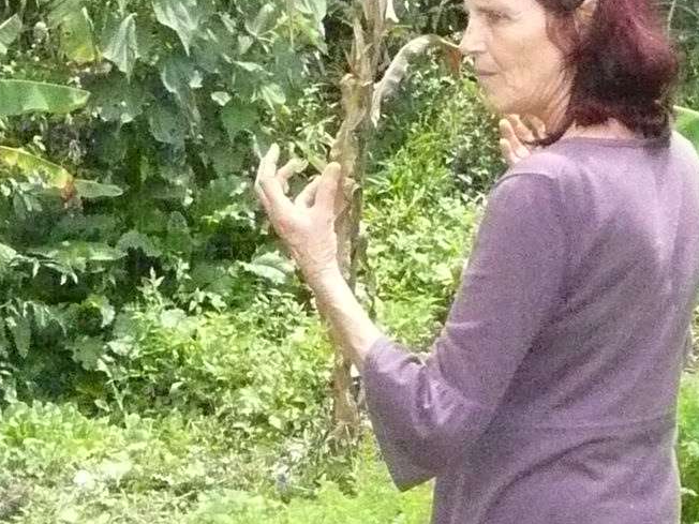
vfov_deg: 13.5
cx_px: 154
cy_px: 251
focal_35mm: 110
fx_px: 2221
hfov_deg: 17.8
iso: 1250
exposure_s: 1/320
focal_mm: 4.6
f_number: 8
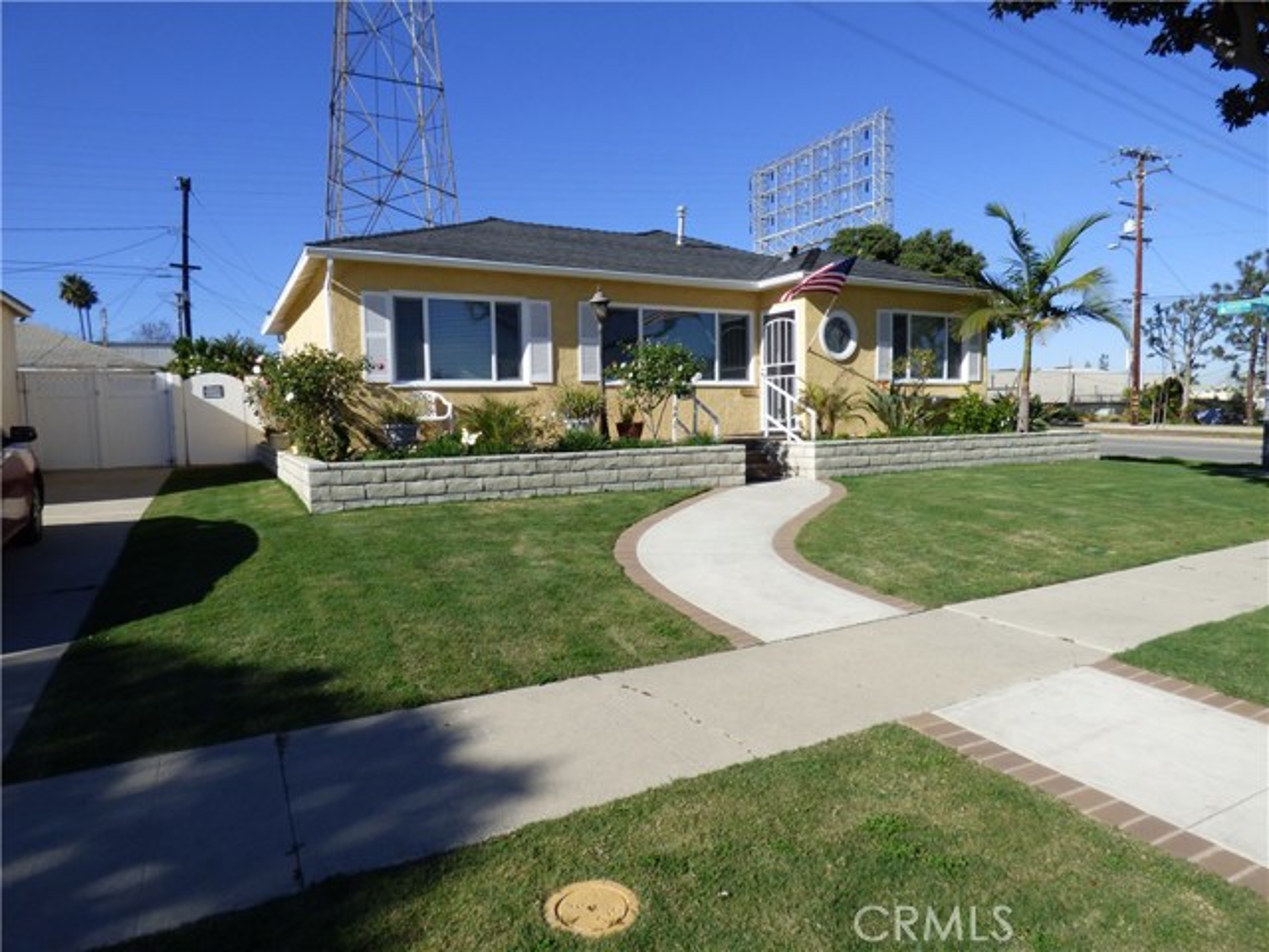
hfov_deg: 81.7
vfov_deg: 66.0
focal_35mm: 20
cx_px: 634
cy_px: 476
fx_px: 733
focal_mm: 3.58
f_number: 2.8
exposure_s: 1/2000
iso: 100
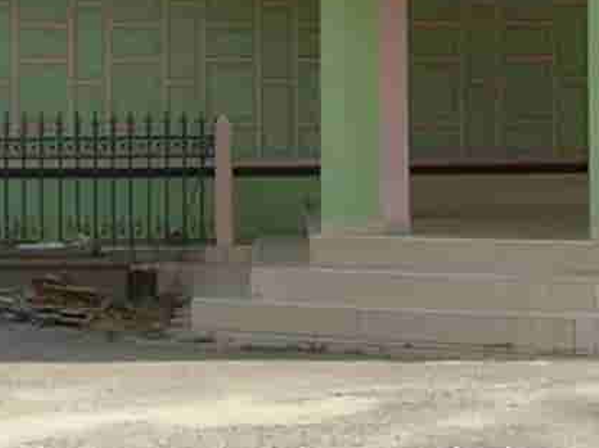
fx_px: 3251
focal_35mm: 188
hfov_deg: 10.3
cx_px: 749
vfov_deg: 7.7
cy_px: -259
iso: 71
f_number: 4.9
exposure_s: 1/390
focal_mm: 5.7
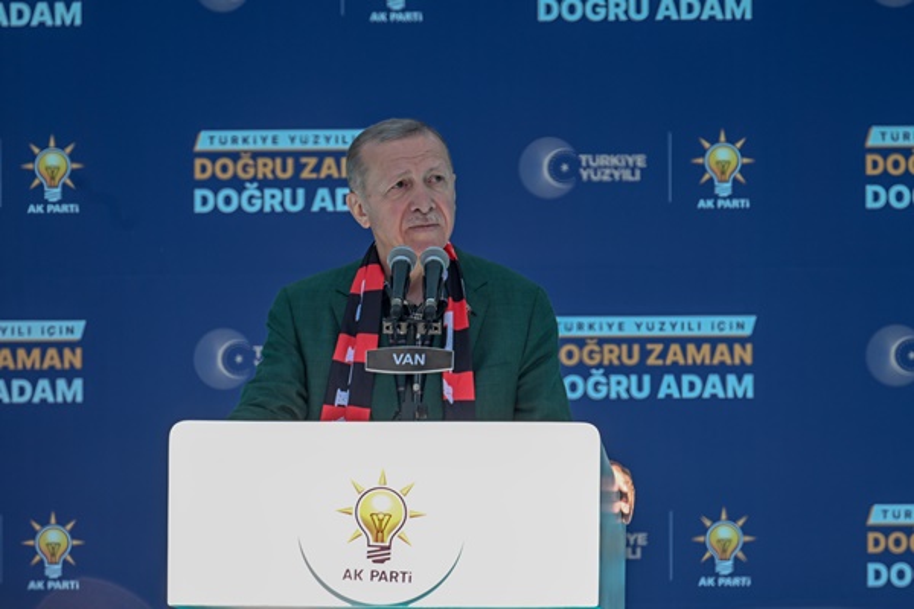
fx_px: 10155
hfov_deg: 5.2
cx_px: 457
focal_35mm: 400
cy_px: 304
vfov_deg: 3.4
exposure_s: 1/160
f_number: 7.1
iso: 100
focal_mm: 400
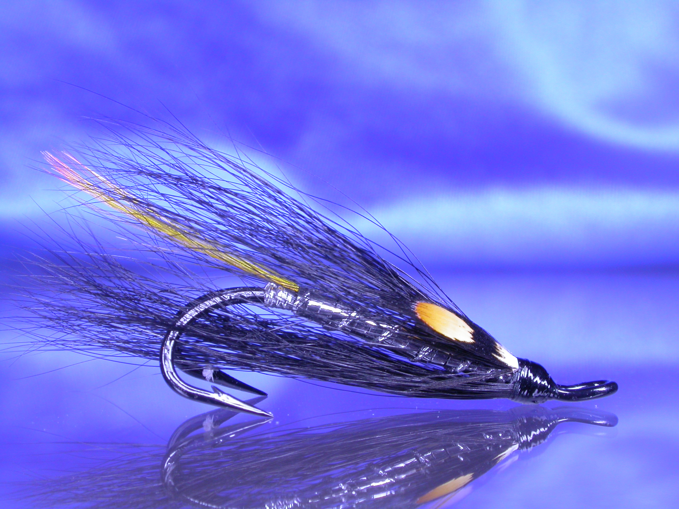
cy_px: 254
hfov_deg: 23.3
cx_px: 340
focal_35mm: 84
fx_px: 1648
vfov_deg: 17.6
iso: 100
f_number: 8.2
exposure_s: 1/11.3
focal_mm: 17.5
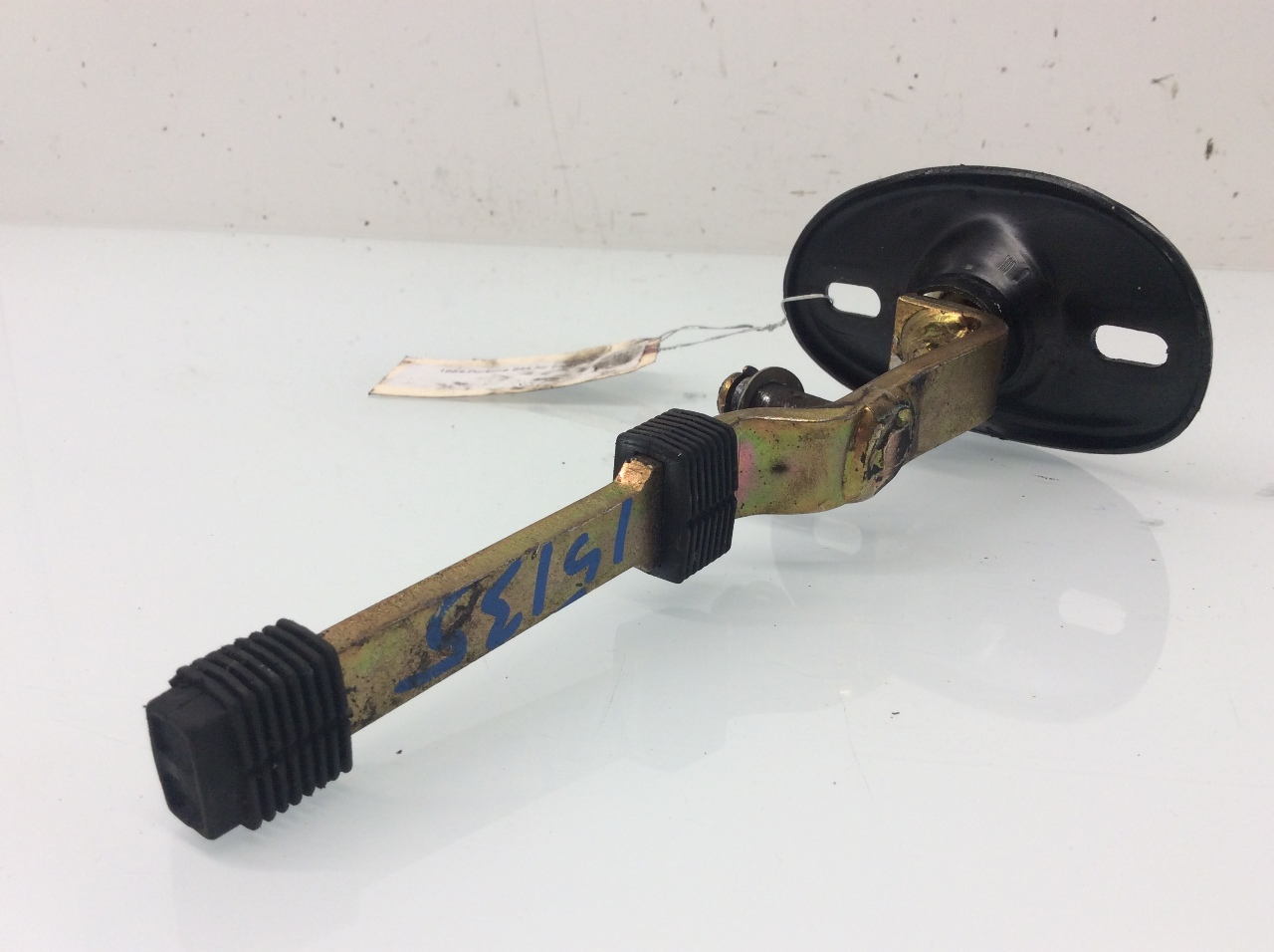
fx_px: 1176
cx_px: 637
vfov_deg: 44.1
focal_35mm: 32
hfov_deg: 56.9
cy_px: 476
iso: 40
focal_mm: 3.3
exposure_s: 1/60
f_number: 2.4
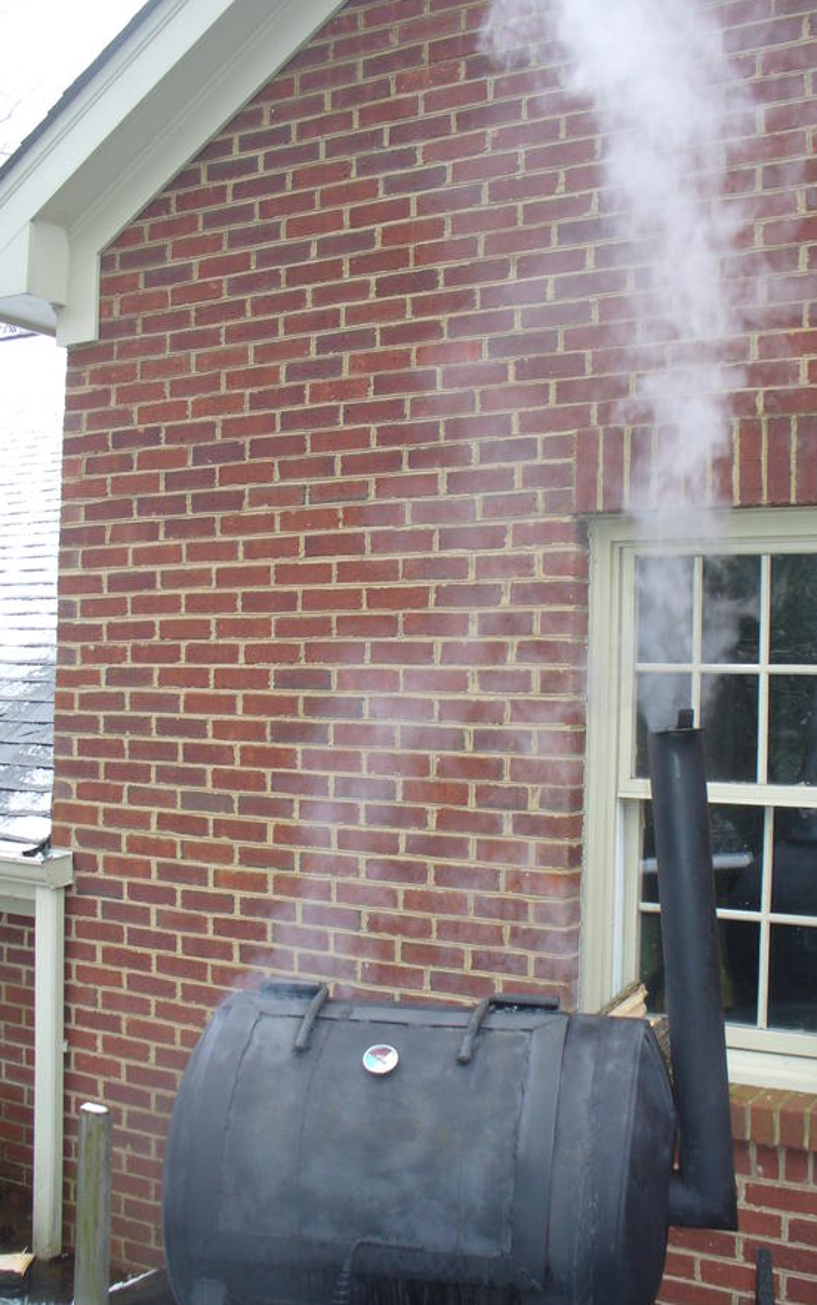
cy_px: 657
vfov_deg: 49.3
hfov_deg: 32.0
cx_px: 460
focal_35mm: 40
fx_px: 1424
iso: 80
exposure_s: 1/80
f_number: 2.8
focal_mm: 6.1
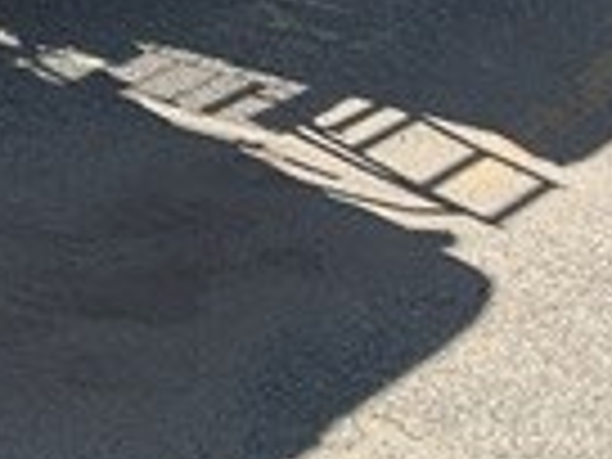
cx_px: -346
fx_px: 2404
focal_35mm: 136
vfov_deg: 10.0
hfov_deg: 13.5
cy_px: -486
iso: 16
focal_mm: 3
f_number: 1.8
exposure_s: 1/2058
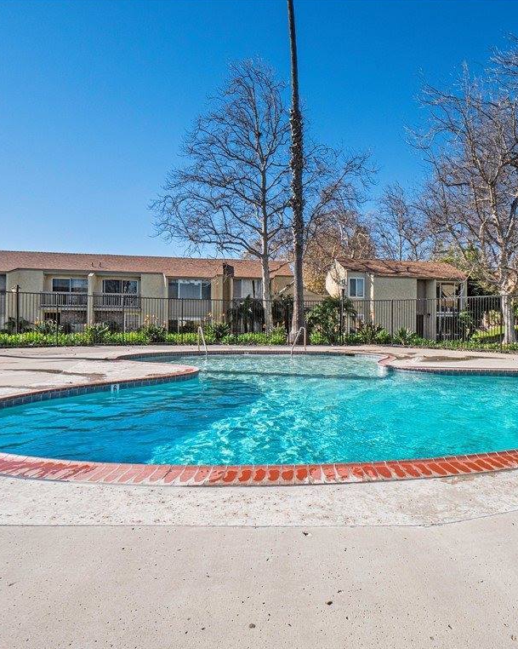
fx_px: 403
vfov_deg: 77.7
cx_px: 321
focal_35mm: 21
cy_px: 323
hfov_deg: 64.6
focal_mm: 8
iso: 200
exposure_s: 1/2000
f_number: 4
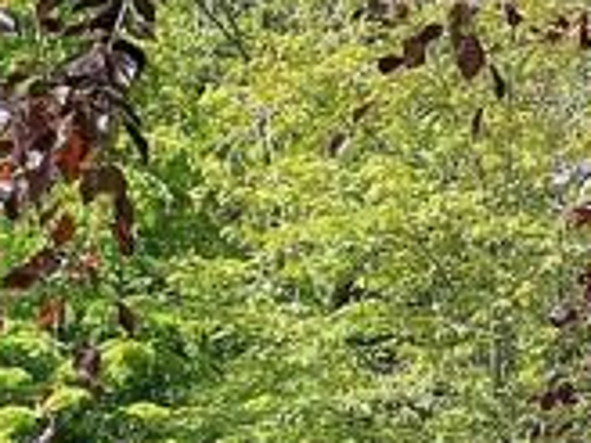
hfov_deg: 12.1
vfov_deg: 9.1
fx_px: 2766
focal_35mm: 162
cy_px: 497
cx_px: 587
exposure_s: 1/1079
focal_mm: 5.7
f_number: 1.5
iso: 50
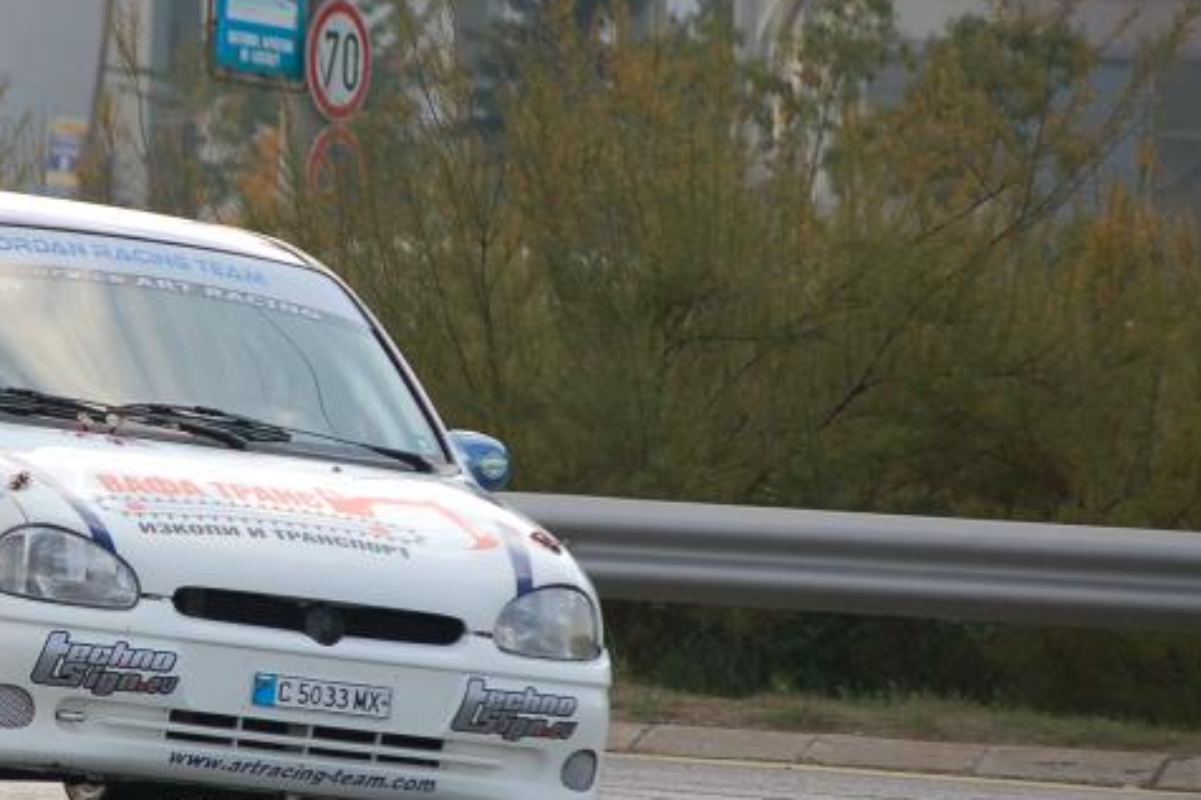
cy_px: 539
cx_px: 116
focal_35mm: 403
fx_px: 13442
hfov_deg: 5.1
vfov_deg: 3.4
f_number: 5
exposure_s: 1/800
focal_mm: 125
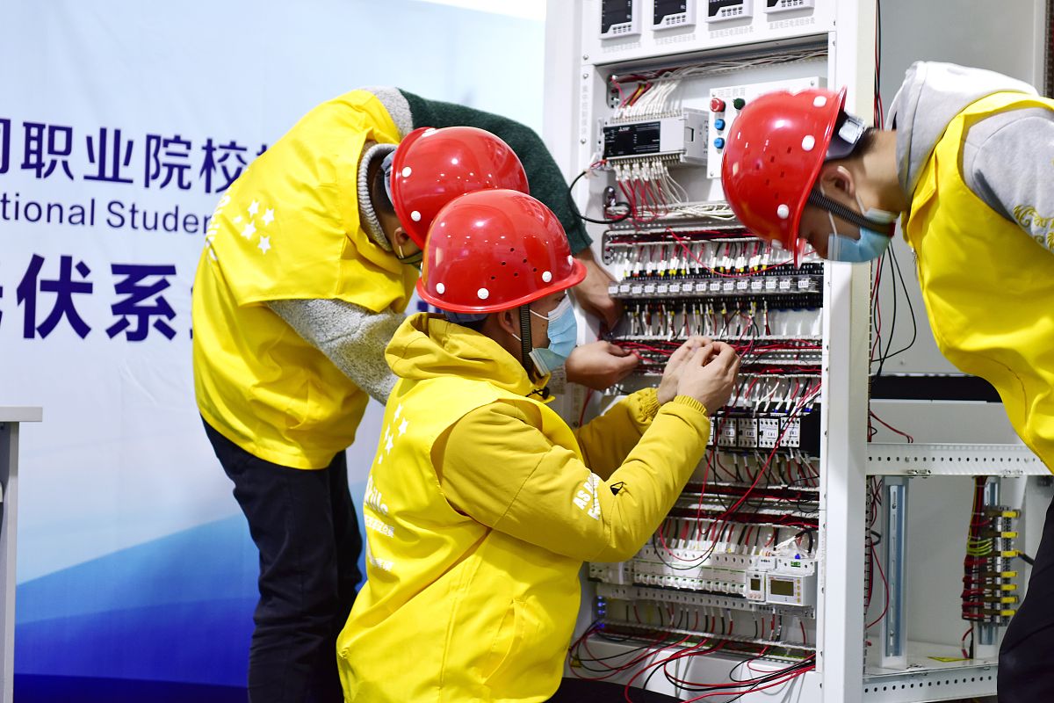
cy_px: 352
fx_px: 2049
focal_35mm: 70
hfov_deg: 28.8
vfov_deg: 19.5
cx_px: 527
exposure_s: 1/80
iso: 800
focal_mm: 70
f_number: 2.8
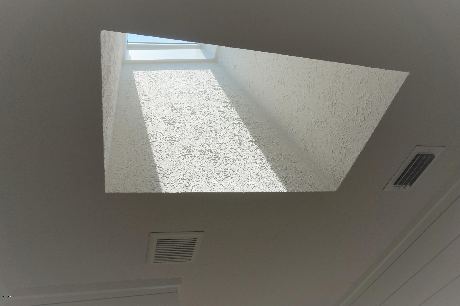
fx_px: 307
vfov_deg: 53.1
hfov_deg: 73.8
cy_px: 153
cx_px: 230
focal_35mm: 24
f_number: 8
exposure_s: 1/100
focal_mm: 16
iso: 100
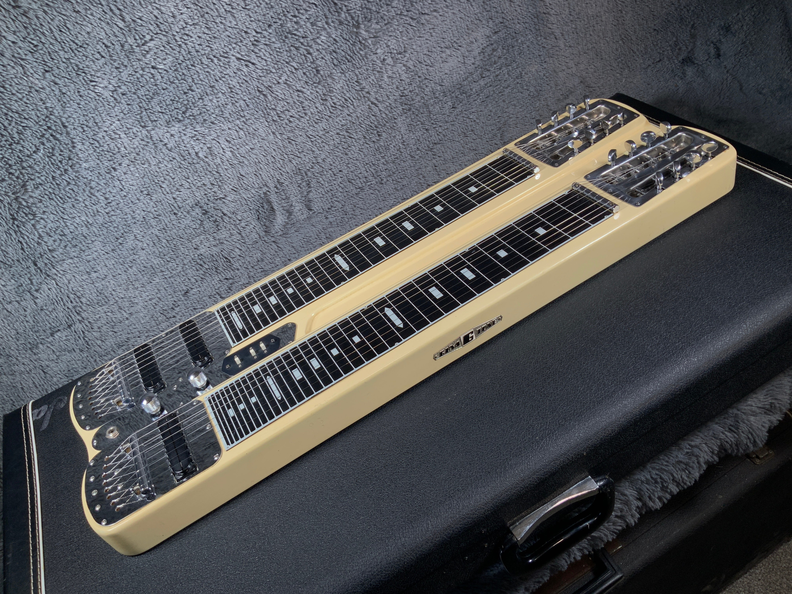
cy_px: 297
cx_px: 396
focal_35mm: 29
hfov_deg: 61.7
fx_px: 664
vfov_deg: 48.2
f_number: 1.8
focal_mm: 3
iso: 16
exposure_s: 1/104
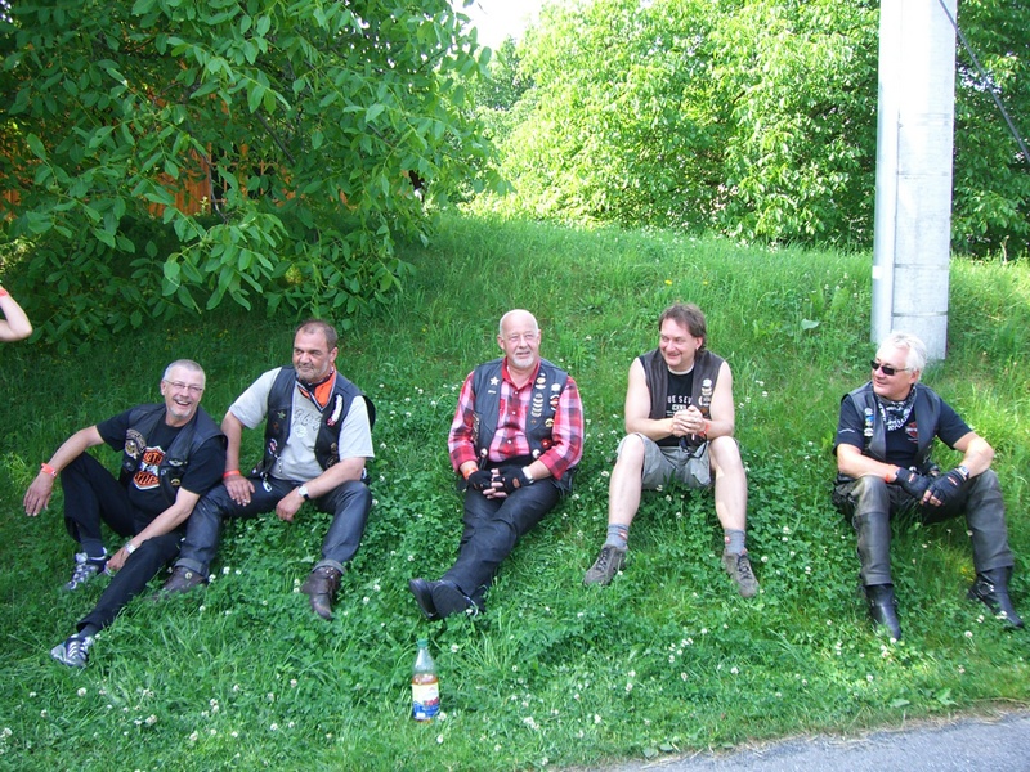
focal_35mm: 38
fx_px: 1131
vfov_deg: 37.7
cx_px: 515
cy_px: 386
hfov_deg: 49.0
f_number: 2.7
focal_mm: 6.2
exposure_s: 1/125
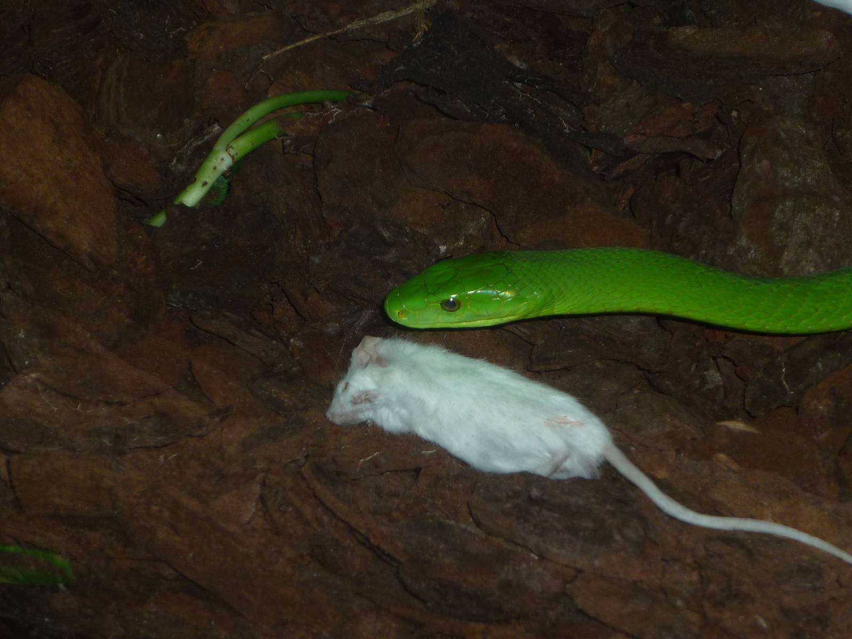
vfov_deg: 11.7
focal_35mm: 127
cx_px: 426
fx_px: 3126
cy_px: 320
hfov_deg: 15.5
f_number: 5.1
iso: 100
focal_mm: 16.5
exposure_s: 1/60
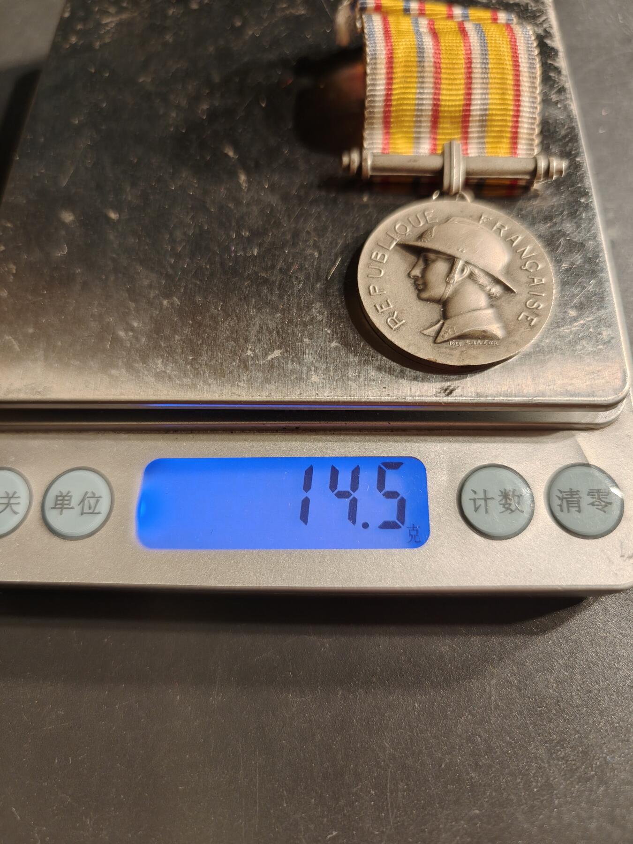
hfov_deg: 58.9
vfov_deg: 73.9
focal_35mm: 23
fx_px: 561
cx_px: 316
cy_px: 422
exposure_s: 1/178
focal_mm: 6.06
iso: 250
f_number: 1.6
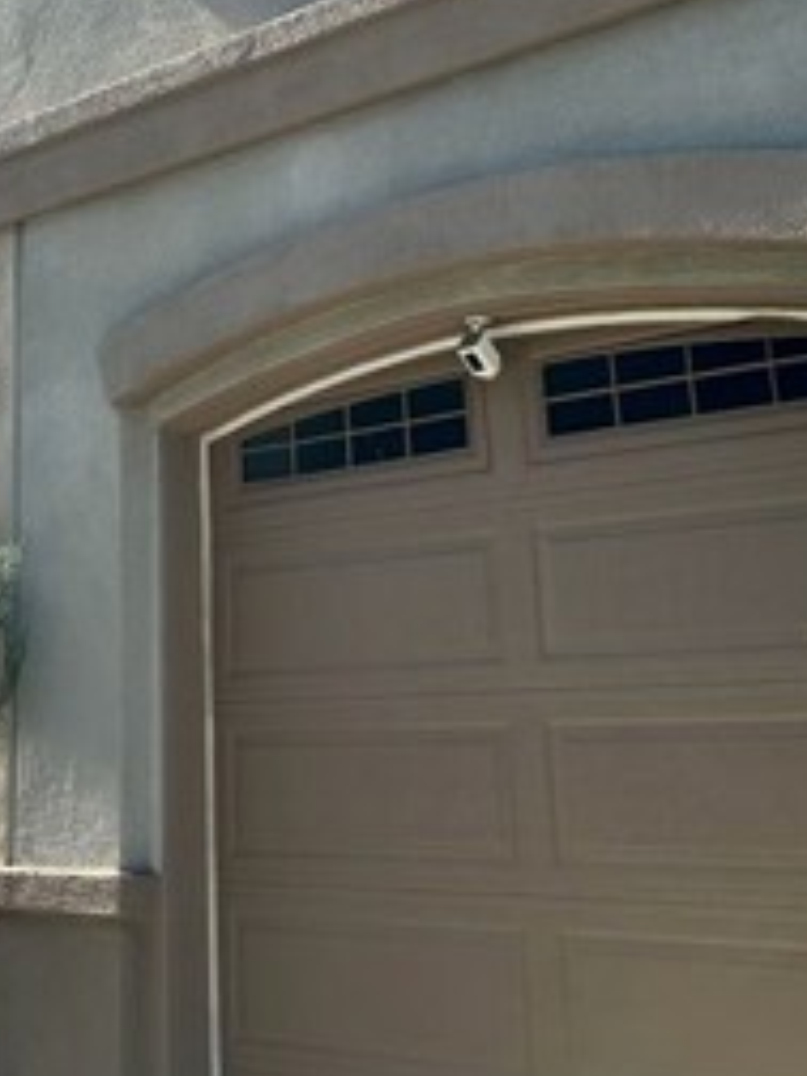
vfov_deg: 30.5
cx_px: 145
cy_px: 141
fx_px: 1896
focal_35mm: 61
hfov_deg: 23.6
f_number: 1.78
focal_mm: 6.86
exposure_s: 1/2070
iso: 80
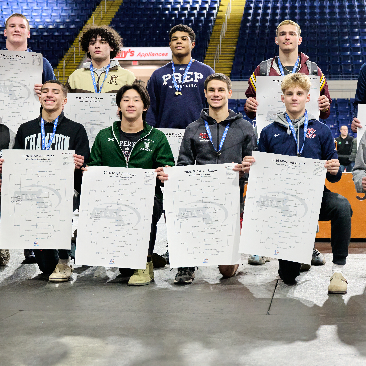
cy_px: 153
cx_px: 246
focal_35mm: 65
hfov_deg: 26.3
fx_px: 778
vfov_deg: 26.5
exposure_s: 1/640
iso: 4000
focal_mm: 37
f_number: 4
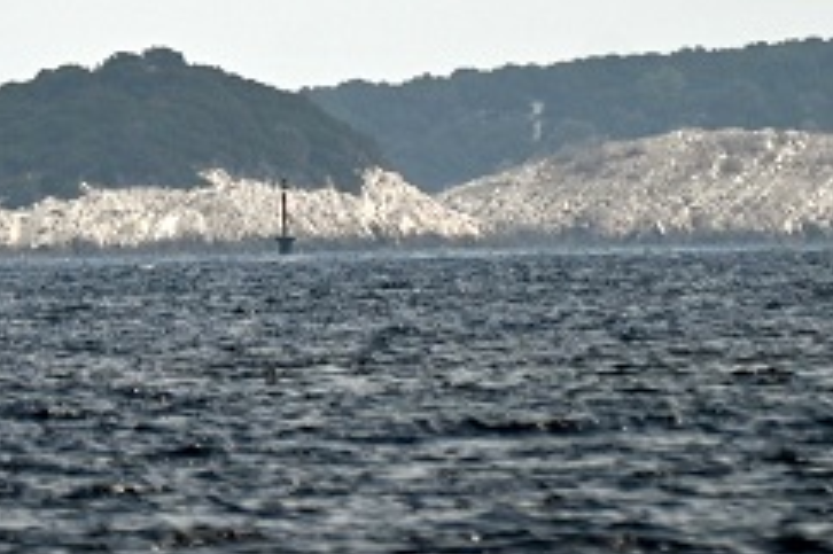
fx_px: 37296
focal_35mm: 1613
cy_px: -335
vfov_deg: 0.9
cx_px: 55
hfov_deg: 1.3
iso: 100
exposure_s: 1/1250
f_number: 6.3
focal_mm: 300
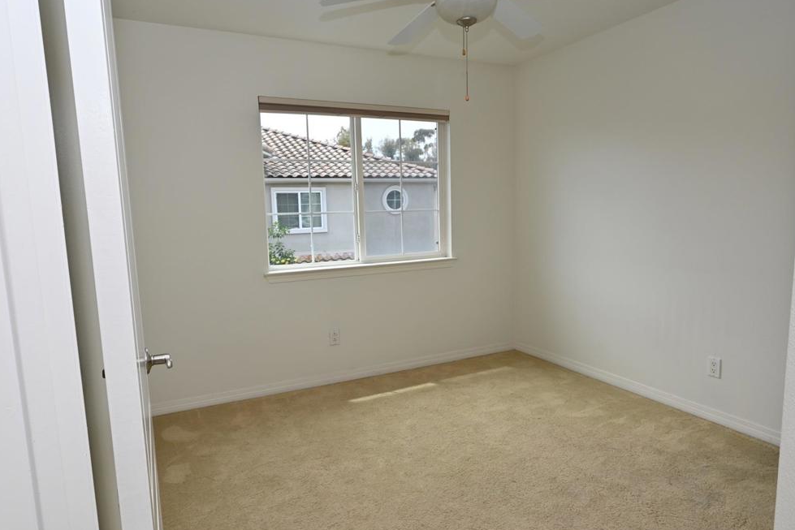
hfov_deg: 74.8
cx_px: 399
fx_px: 520
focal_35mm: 24
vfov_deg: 54.1
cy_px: 273
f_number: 6.3
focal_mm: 15
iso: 140
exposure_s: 1/160
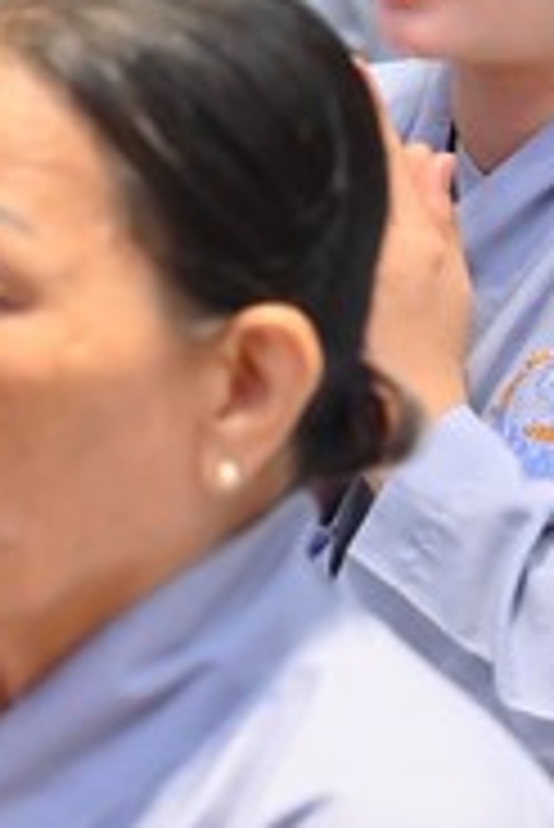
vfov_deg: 4.9
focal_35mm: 424
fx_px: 9768
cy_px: 248
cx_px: 263
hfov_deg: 3.2
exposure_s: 1/80
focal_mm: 120
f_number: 5
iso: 1250
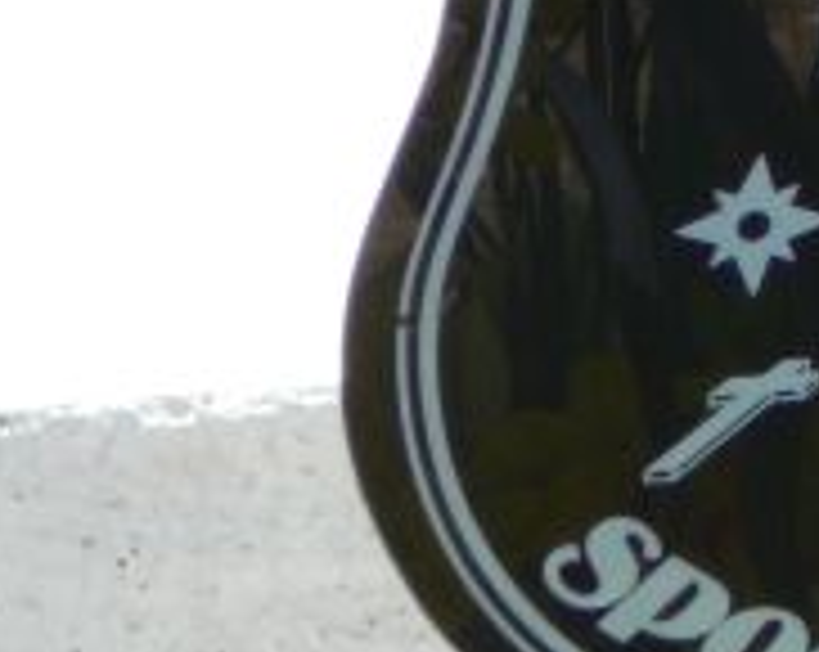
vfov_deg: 4.3
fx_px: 8736
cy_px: -99
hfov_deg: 5.3
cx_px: 1413
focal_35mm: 361
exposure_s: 1/250
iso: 80
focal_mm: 15.6
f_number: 3.9
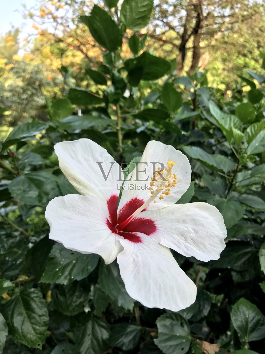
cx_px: 132
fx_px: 286
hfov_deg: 49.7
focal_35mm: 28
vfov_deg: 63.4
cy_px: 177
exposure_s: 1/573
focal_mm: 3.99
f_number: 1.8
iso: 20
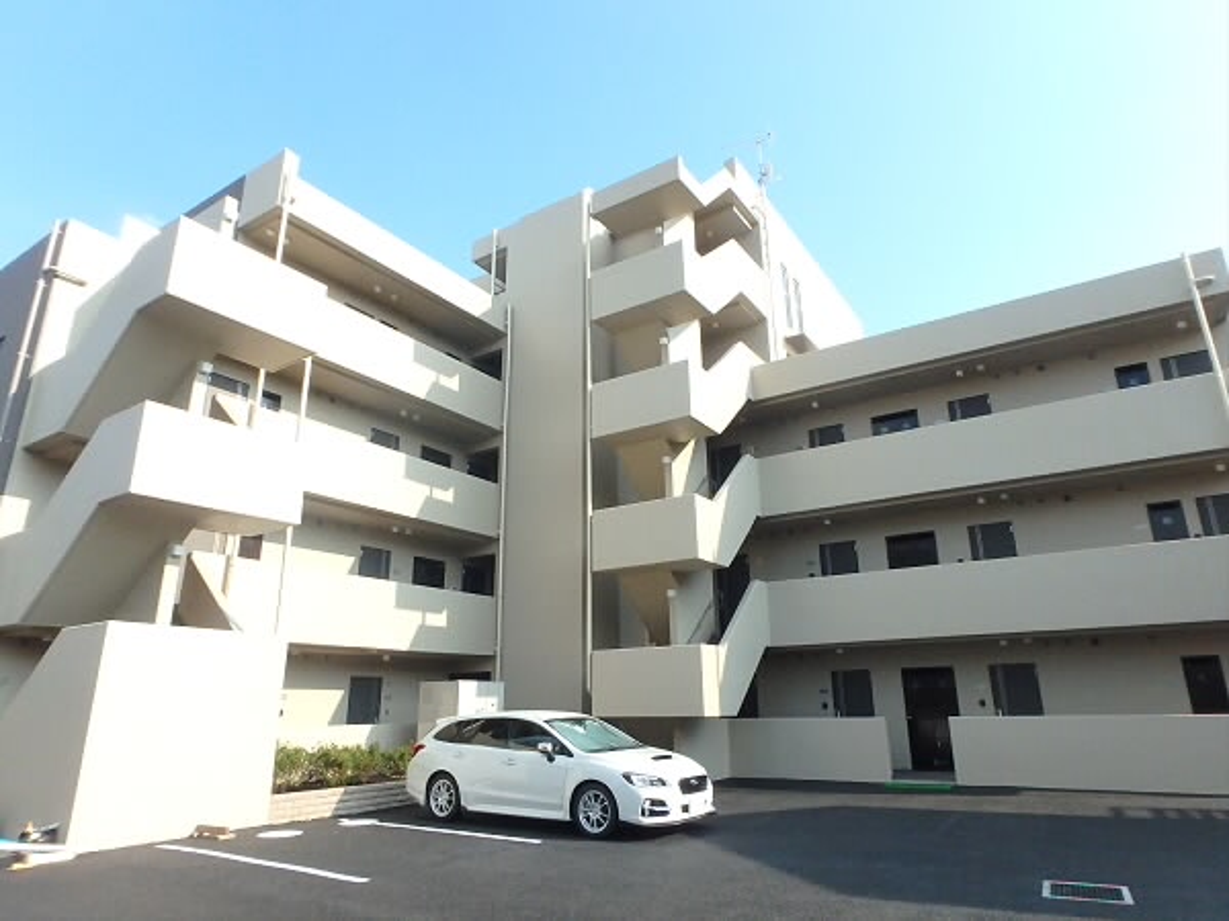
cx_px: 614
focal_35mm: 21
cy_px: 460
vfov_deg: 63.4
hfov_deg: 79.0
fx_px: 746
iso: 800
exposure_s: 1/1000
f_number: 6
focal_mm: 3.7
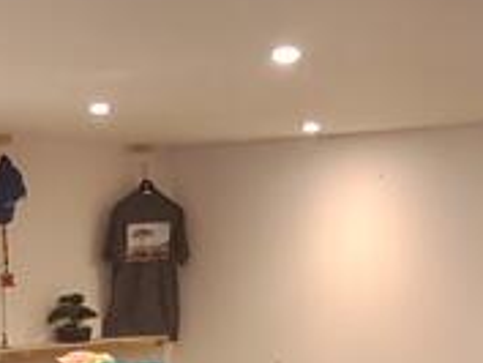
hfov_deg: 25.4
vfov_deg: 18.6
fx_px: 1047
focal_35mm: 75
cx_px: 74
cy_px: 437
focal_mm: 1.42
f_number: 2.2
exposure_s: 1/33
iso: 200
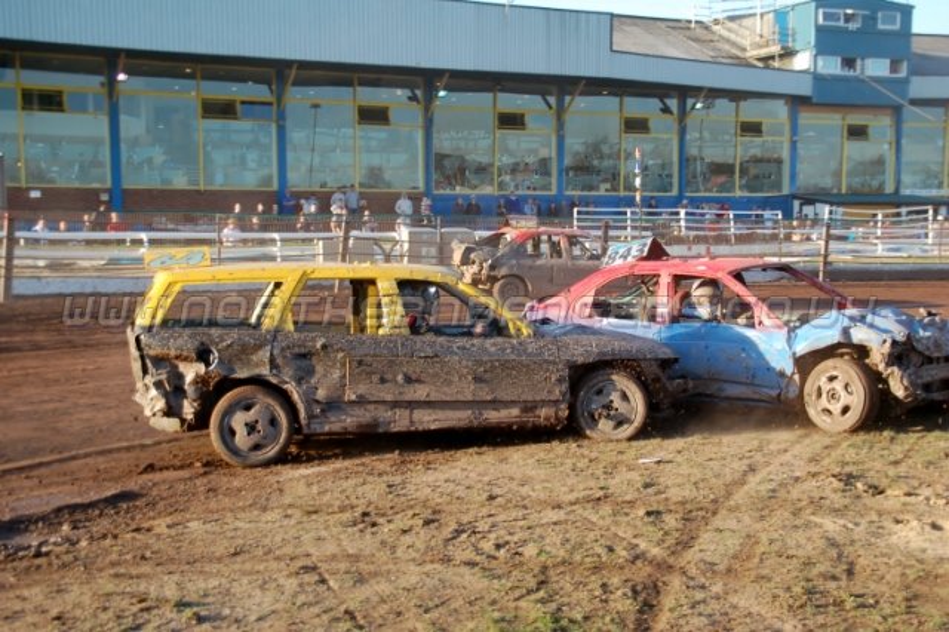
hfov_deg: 42.3
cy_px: 316
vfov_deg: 28.9
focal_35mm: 46
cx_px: 474
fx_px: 1225
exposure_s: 1/500
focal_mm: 31
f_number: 4.5
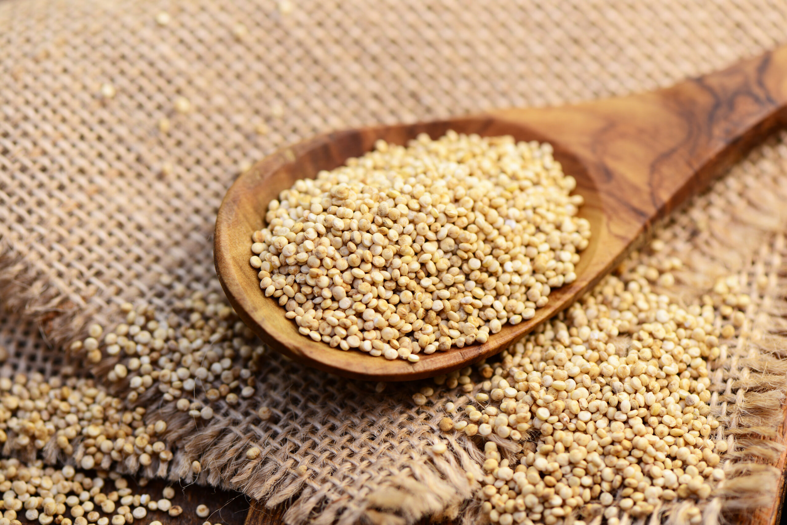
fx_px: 2296
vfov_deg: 13.1
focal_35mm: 105
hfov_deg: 19.4
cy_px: 262
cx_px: 394
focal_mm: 105
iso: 100
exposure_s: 1/100
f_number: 5.6
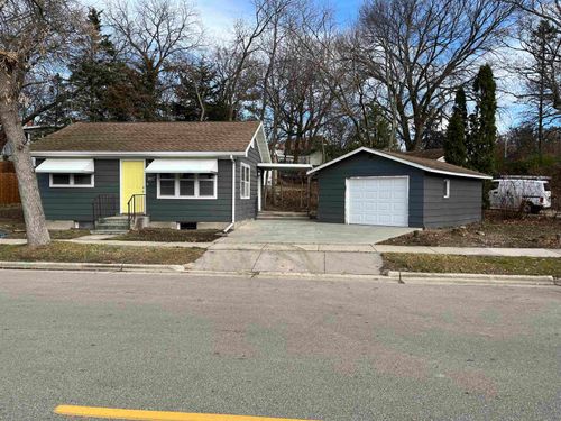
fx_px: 421
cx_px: 280
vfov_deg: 53.1
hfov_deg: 67.3
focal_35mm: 26
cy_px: 210
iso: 50
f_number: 1.6
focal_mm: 5.1
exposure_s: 1/1404
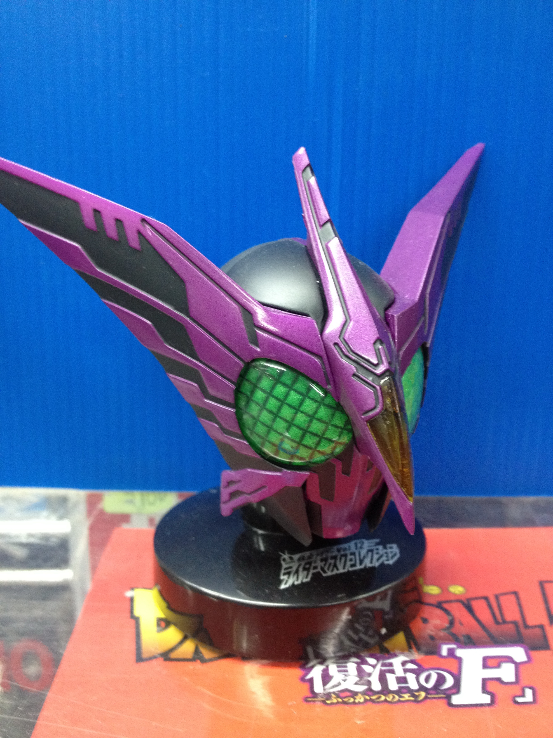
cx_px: 276
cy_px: 369
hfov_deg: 40.7
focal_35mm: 35
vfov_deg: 52.6
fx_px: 746
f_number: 2.4
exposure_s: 1/20
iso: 200
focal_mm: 4.28
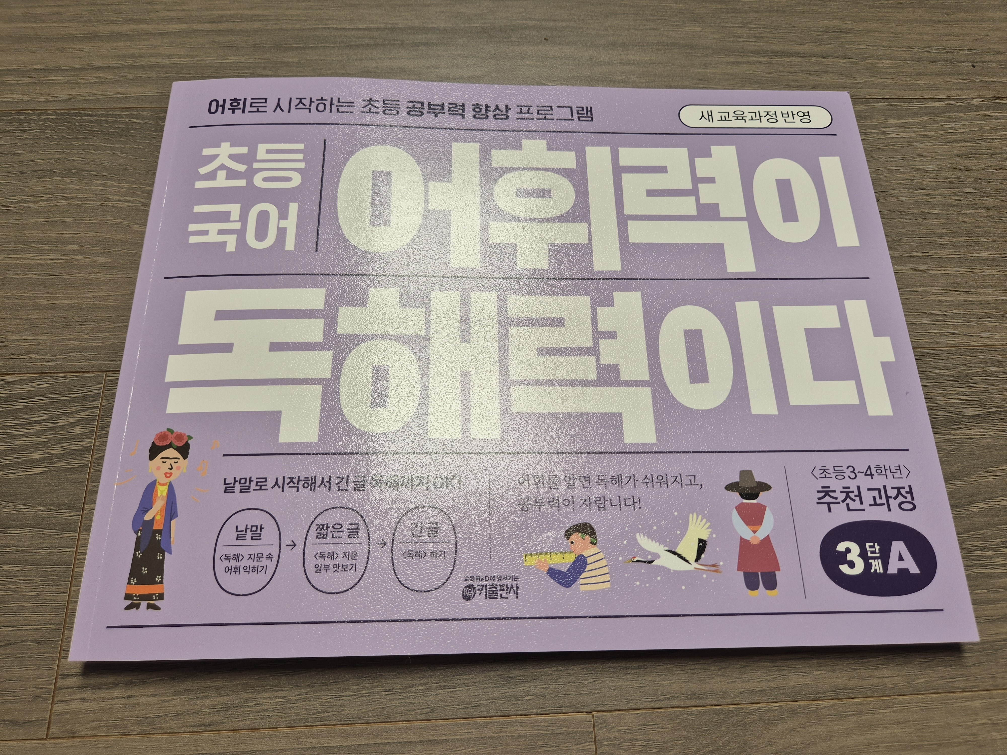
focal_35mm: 23
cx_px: 504
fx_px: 669
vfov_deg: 58.9
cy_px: 378
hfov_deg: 73.9
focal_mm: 5.4
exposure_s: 1/120
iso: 100
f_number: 1.8
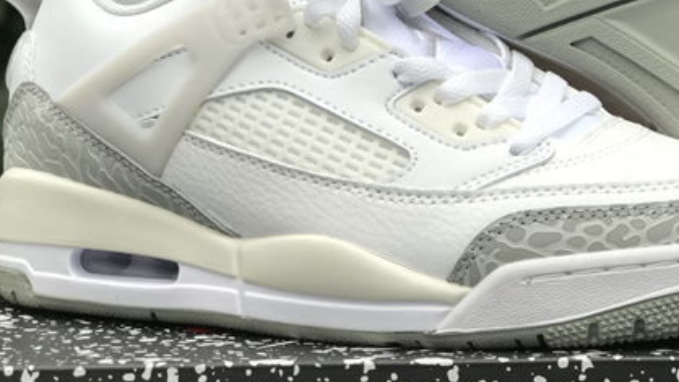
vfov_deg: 10.9
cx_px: 499
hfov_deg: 19.3
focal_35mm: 110
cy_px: -17
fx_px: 1980
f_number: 2.8
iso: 20
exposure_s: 1/138
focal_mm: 6.6
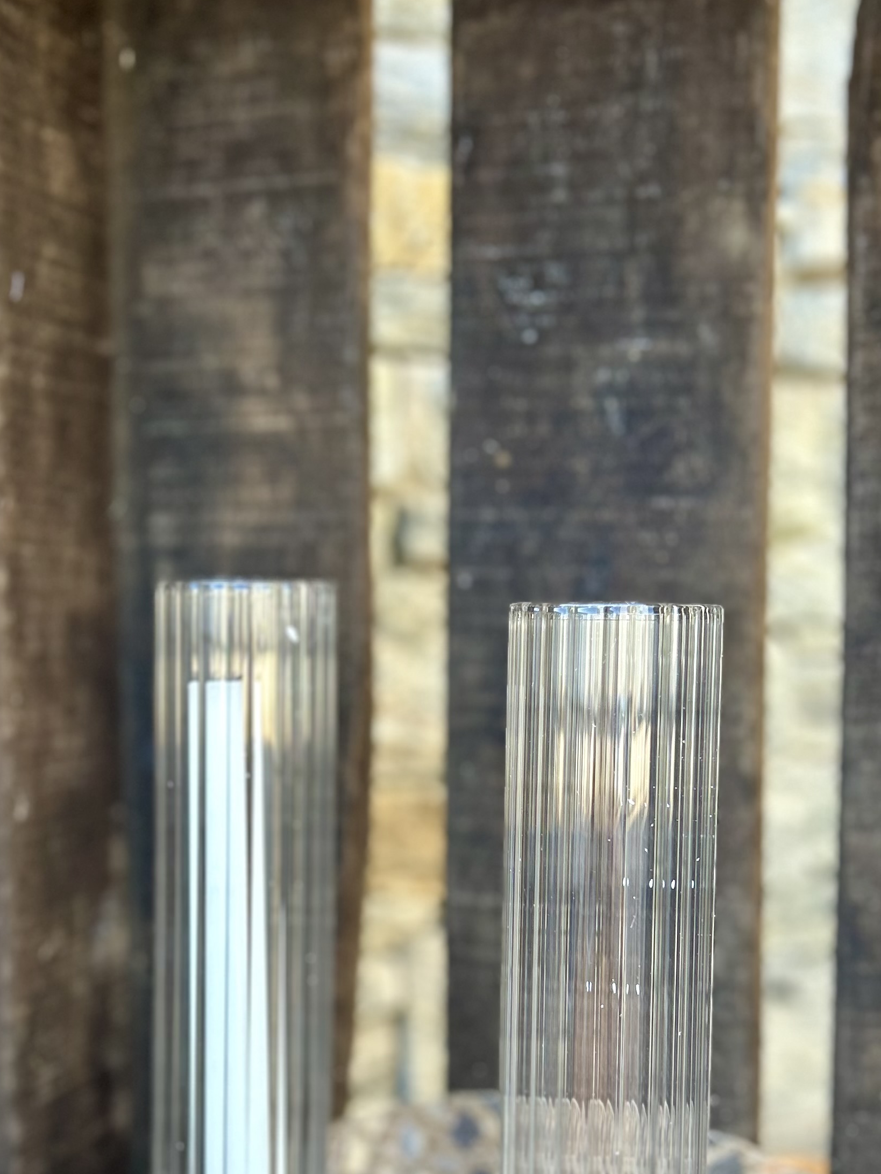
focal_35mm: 48
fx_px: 1629
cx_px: 395
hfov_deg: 30.2
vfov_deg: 39.4
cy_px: 745
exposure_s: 1/146
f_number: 1.5
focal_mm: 5.7
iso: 32
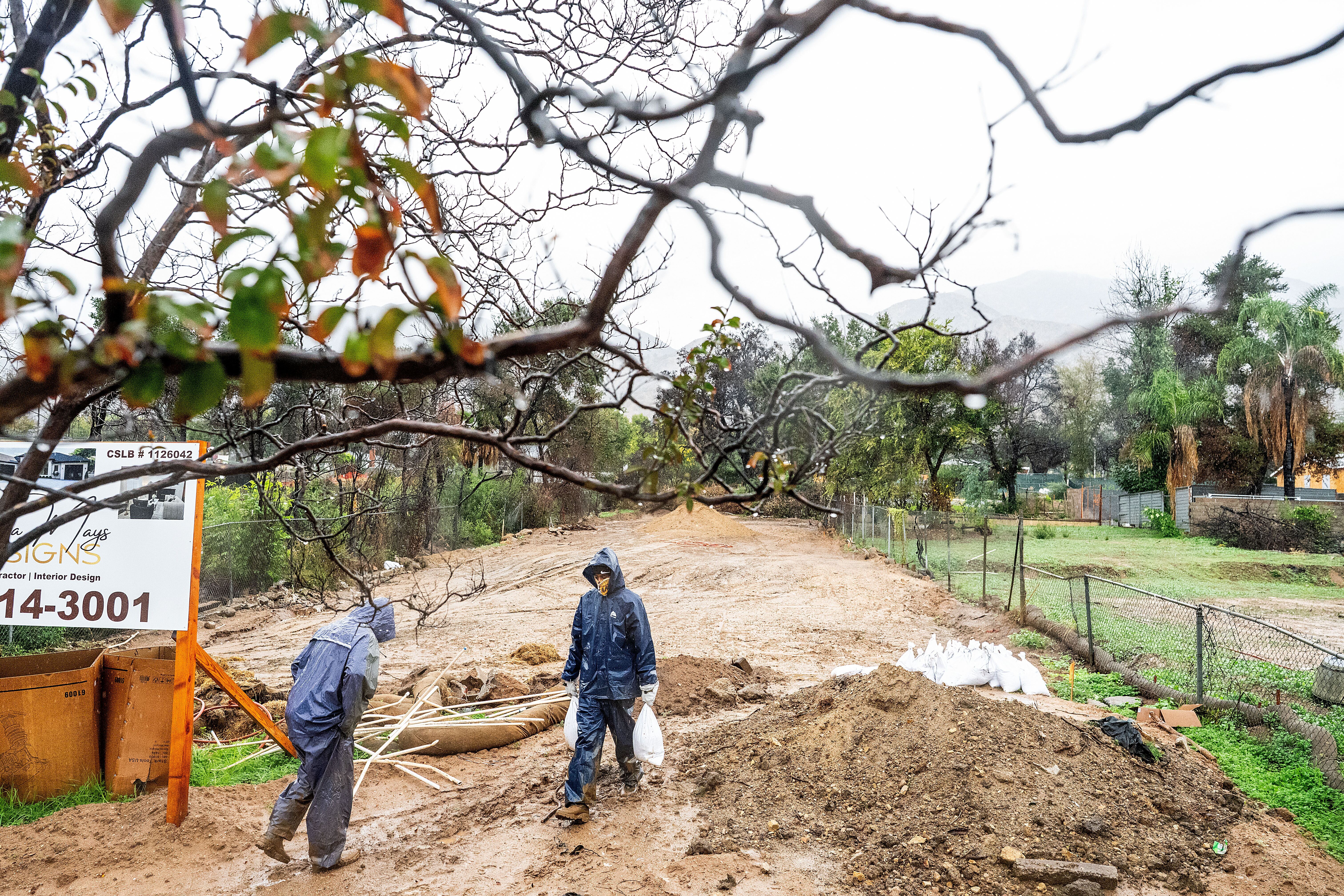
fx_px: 971
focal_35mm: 26
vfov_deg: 49.6
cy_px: 448
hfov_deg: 69.4
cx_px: 672
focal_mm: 26
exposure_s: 1/750
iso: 6400
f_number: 4.8
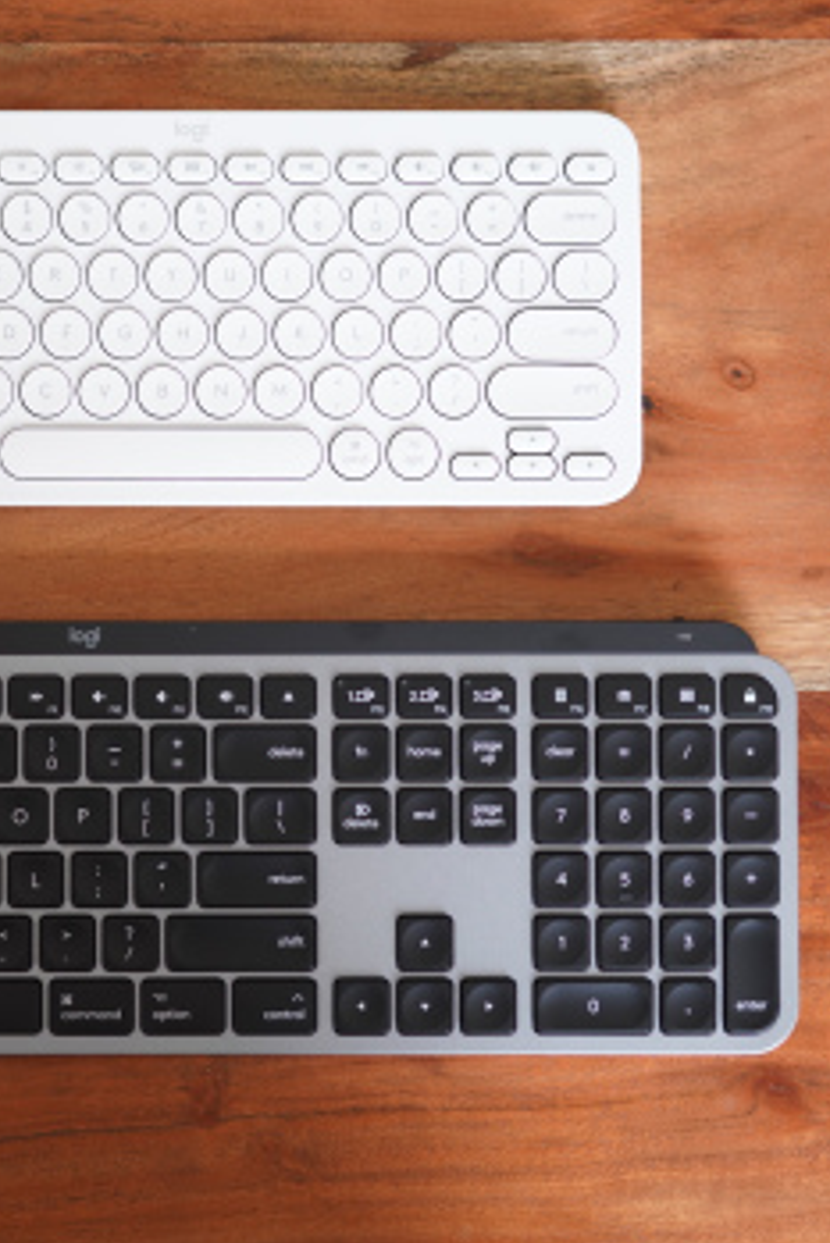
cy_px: 570
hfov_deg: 15.9
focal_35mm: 86
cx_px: 271
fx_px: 2971
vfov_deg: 23.6
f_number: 2
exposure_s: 1/160
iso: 640
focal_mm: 50
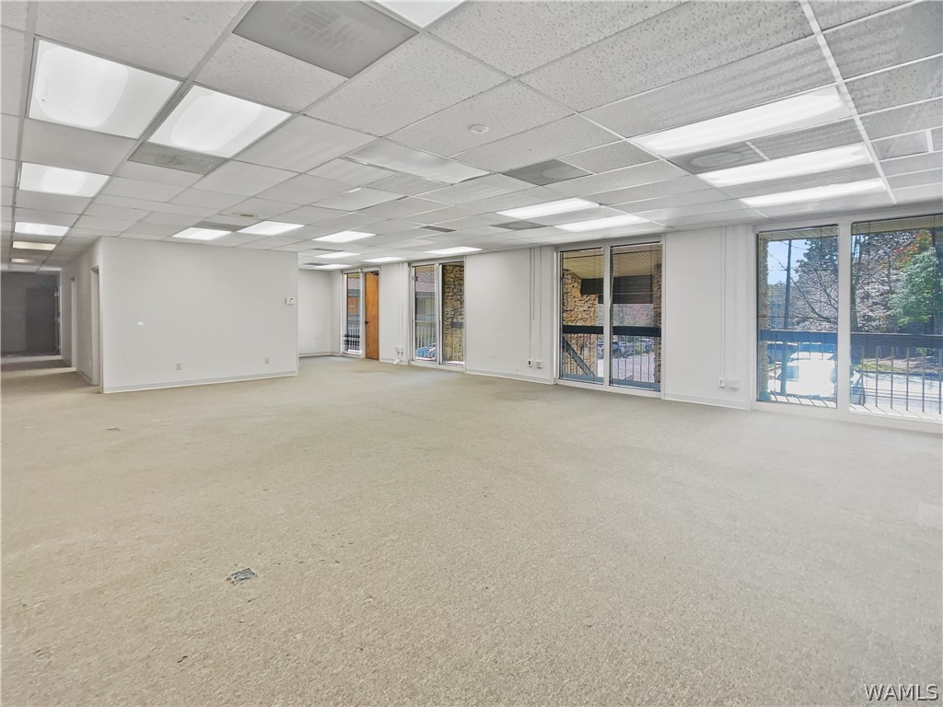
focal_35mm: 26
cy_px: 354
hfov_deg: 67.3
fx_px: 708
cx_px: 472
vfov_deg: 53.1
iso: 100
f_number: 1.5
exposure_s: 1/60
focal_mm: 5.7
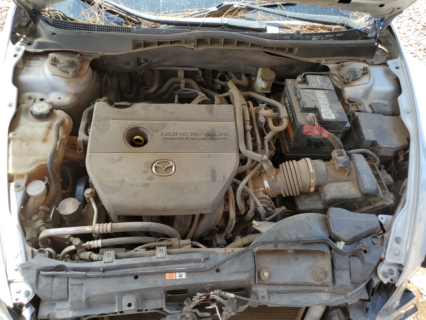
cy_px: 160
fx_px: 320
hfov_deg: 67.3
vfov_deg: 53.1
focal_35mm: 26
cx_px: 213
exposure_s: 1/526
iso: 50
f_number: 1.5
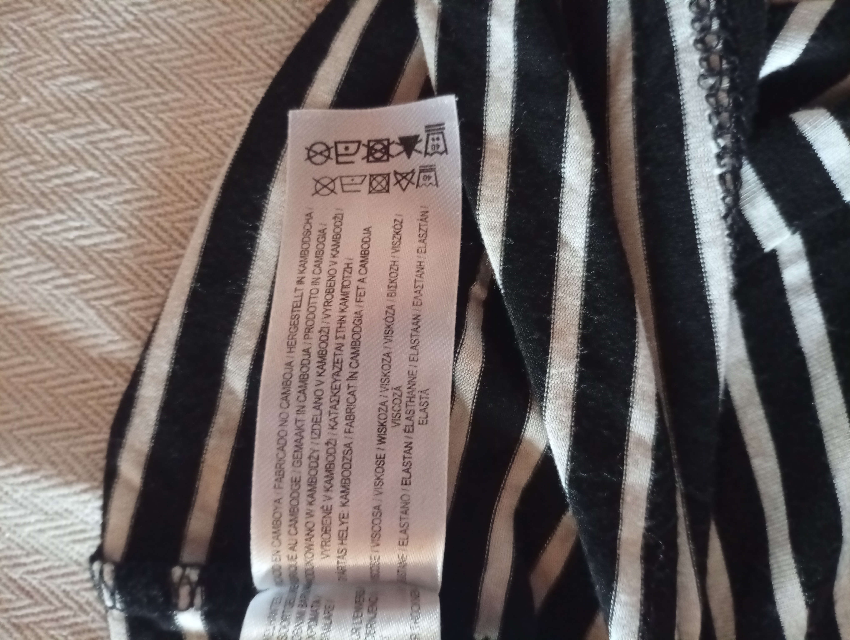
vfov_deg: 51.5
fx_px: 664
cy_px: 320
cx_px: 425
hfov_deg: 65.2
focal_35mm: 27
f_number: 1.8
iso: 1538
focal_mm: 3.84
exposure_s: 1/16.7
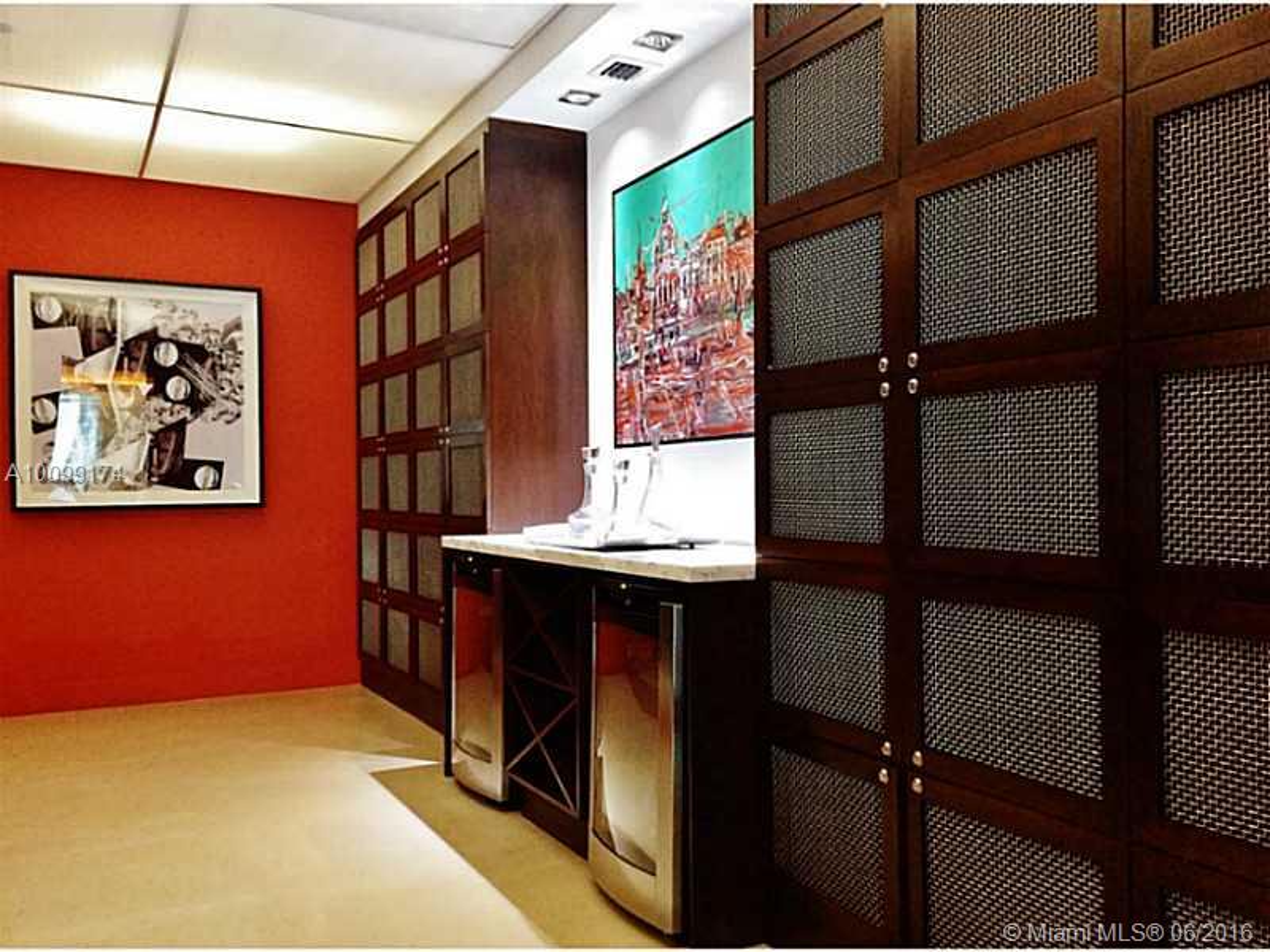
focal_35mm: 29
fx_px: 1064
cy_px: 476
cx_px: 635
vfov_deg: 48.2
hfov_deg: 61.7
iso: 250
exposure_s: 1/30
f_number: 2.2
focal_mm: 4.15
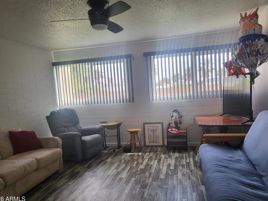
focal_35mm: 27
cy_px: 104
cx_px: 129
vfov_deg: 51.3
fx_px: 209
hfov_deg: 65.3
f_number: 1.8
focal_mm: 4.25
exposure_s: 1/118
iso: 50
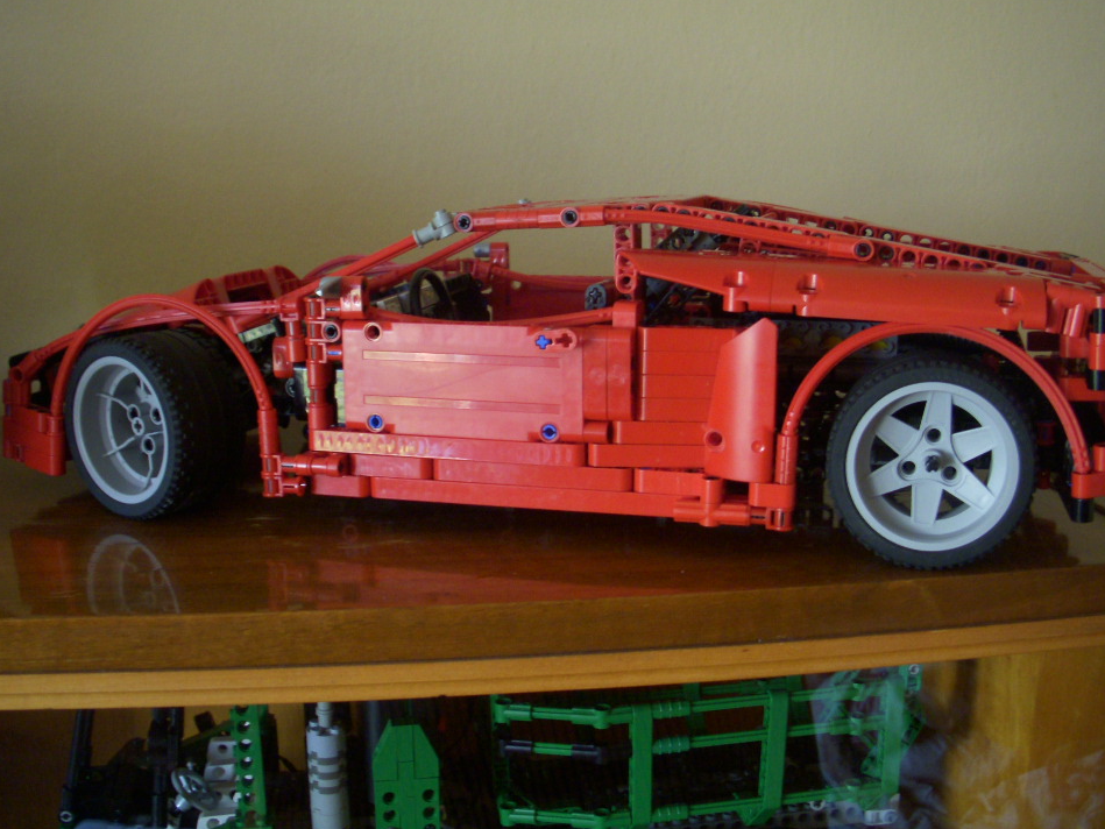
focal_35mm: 41
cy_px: 385
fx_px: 1309
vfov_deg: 35.1
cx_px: 566
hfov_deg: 45.8
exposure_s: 1/8
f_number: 3.3
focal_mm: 6.3
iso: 250
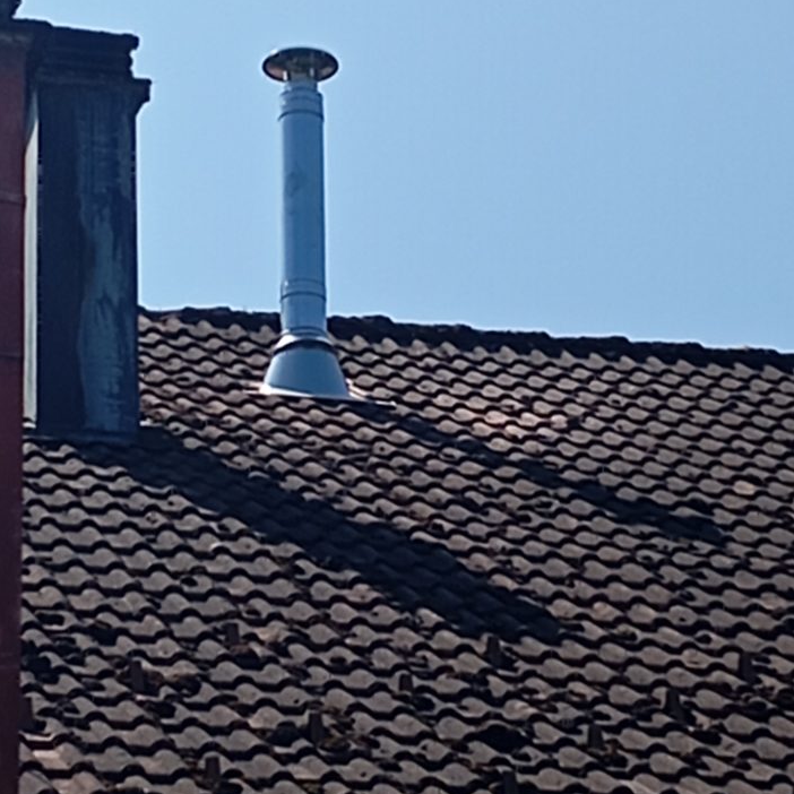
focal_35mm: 182
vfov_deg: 9.6
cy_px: 249
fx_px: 4723
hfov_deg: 9.6
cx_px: 363
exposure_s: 1/1022
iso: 109
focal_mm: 4.22
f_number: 1.8
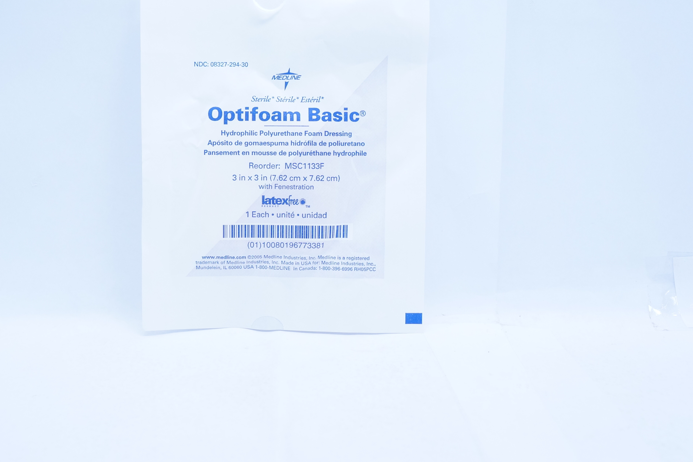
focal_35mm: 49
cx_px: 286
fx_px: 936
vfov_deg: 27.6
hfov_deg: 40.5
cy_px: 164
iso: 800
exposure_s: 1/200
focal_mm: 25
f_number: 4.5
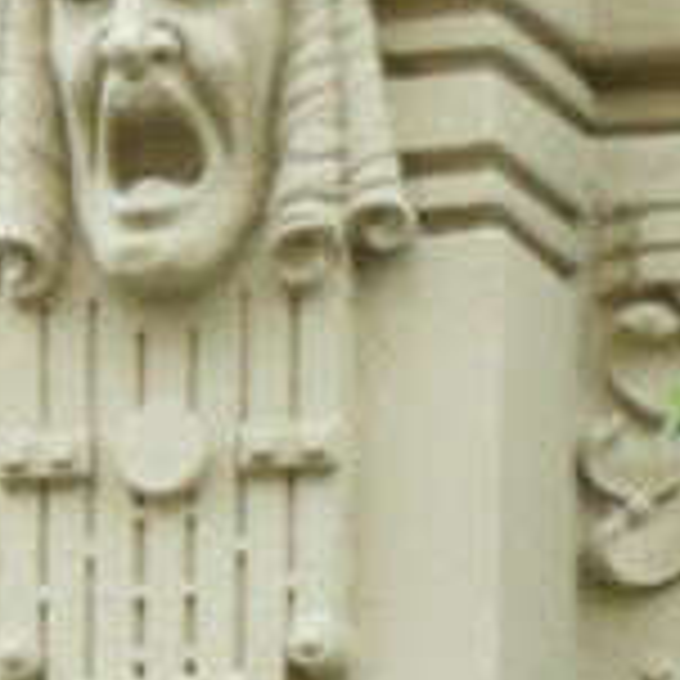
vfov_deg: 2.5
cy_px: 1040
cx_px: -847
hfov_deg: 2.5
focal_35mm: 702
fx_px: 15602
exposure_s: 1/200
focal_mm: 19.7
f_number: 4.8
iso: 400
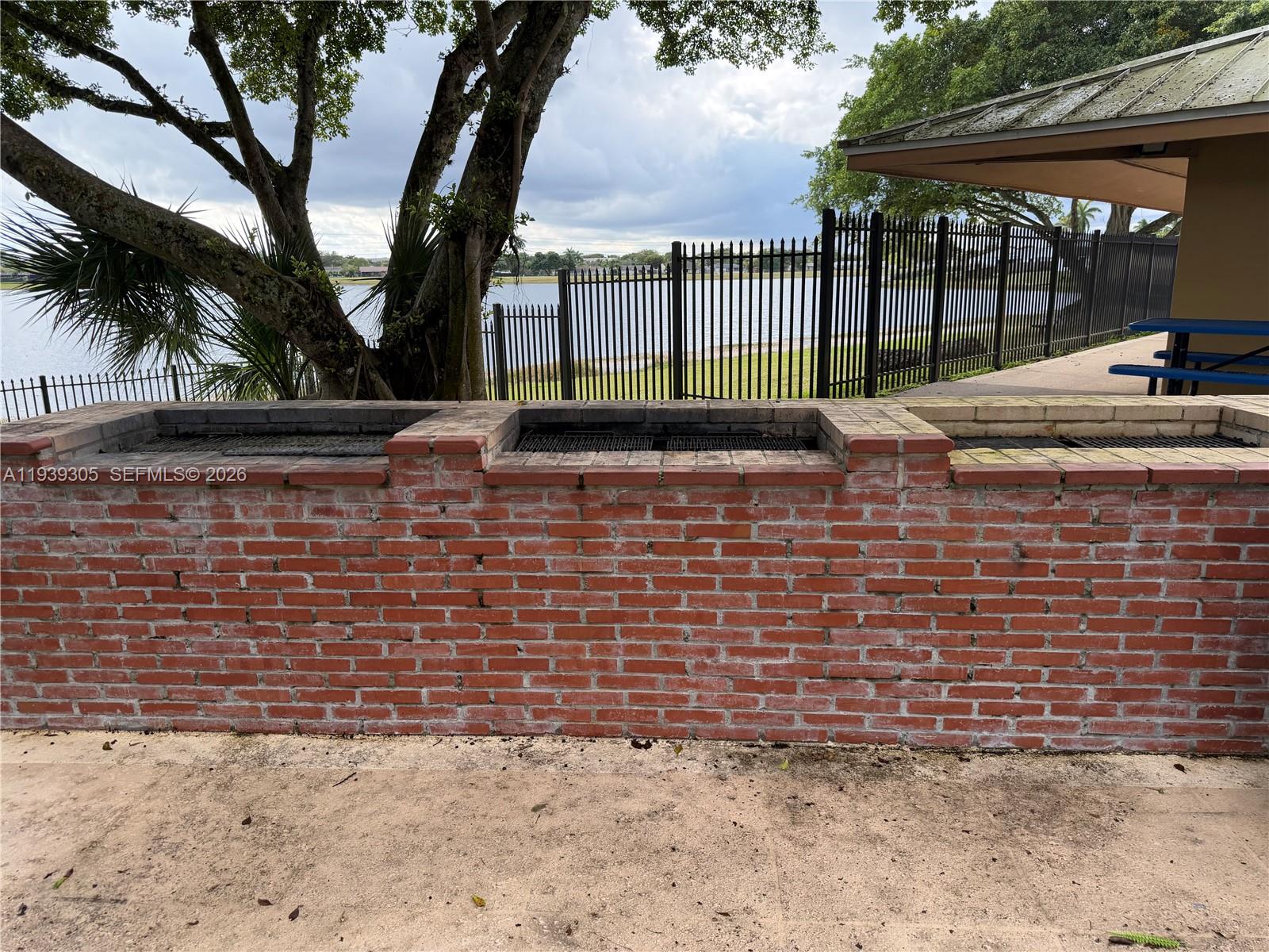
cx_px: 634
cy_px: 476
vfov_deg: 56.8
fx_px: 880
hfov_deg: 71.6
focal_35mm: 24
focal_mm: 6.76
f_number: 1.78
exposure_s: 1/1464
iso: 100
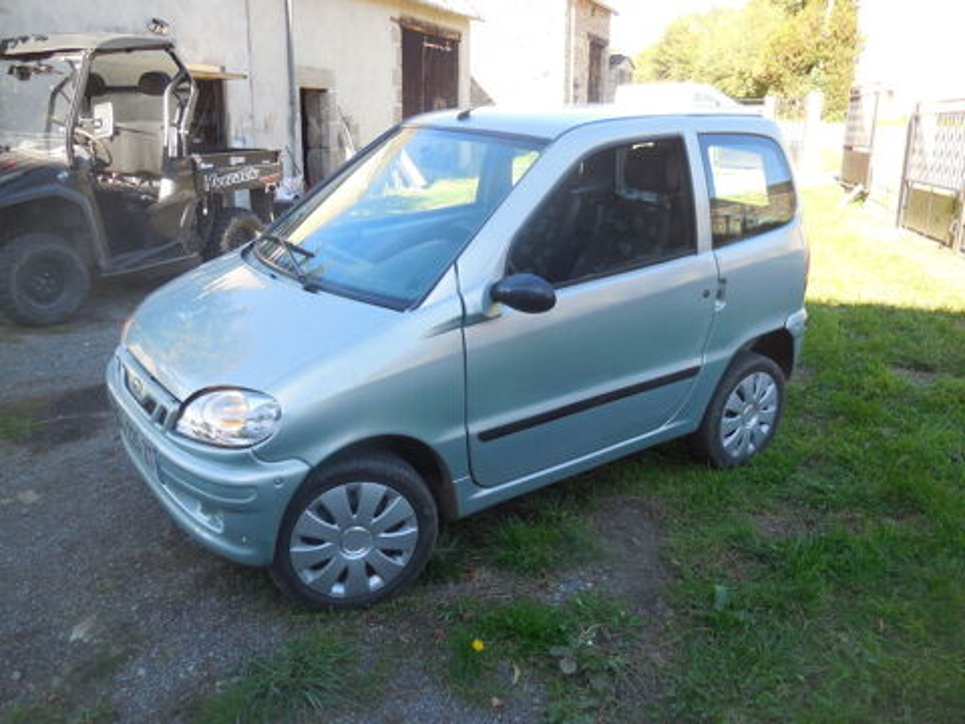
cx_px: 482
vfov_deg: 46.8
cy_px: 362
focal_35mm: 30
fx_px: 836
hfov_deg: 60.0
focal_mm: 5.3
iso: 125
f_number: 3.2
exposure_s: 1/200
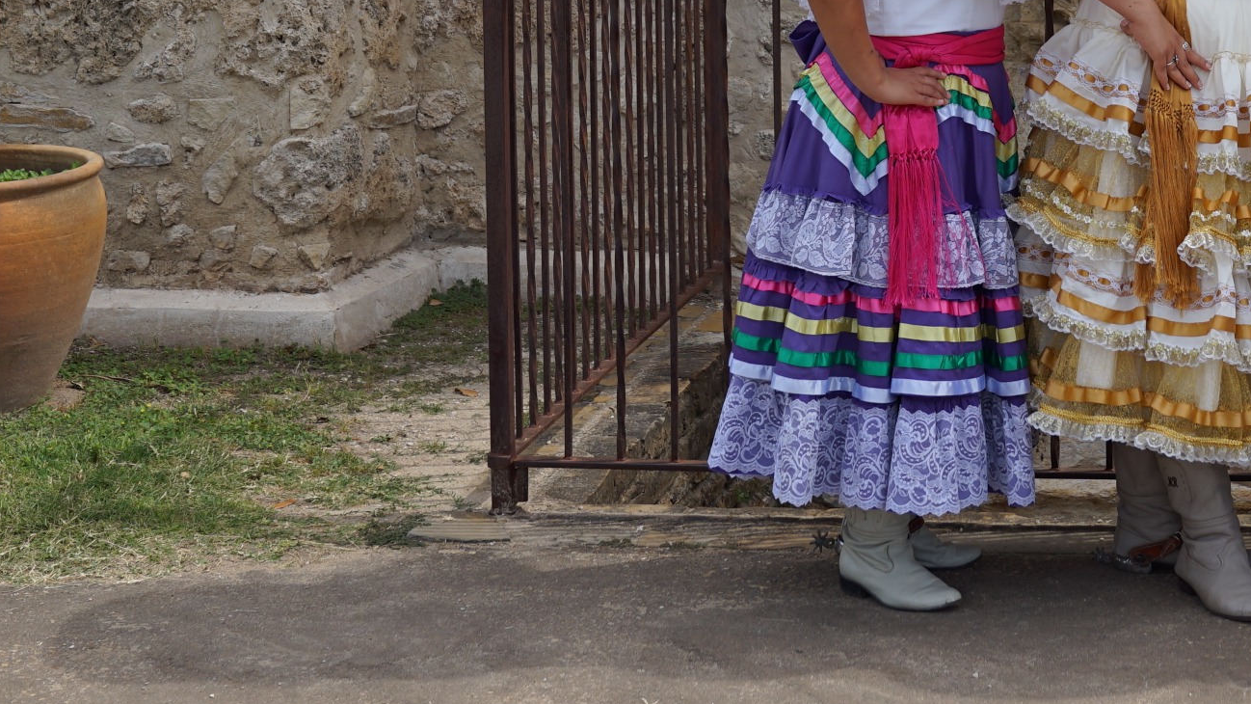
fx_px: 3052
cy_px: -203
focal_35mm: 92
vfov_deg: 12.7
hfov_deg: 22.6
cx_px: 1119
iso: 100
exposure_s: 1/500
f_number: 4.5
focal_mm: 38
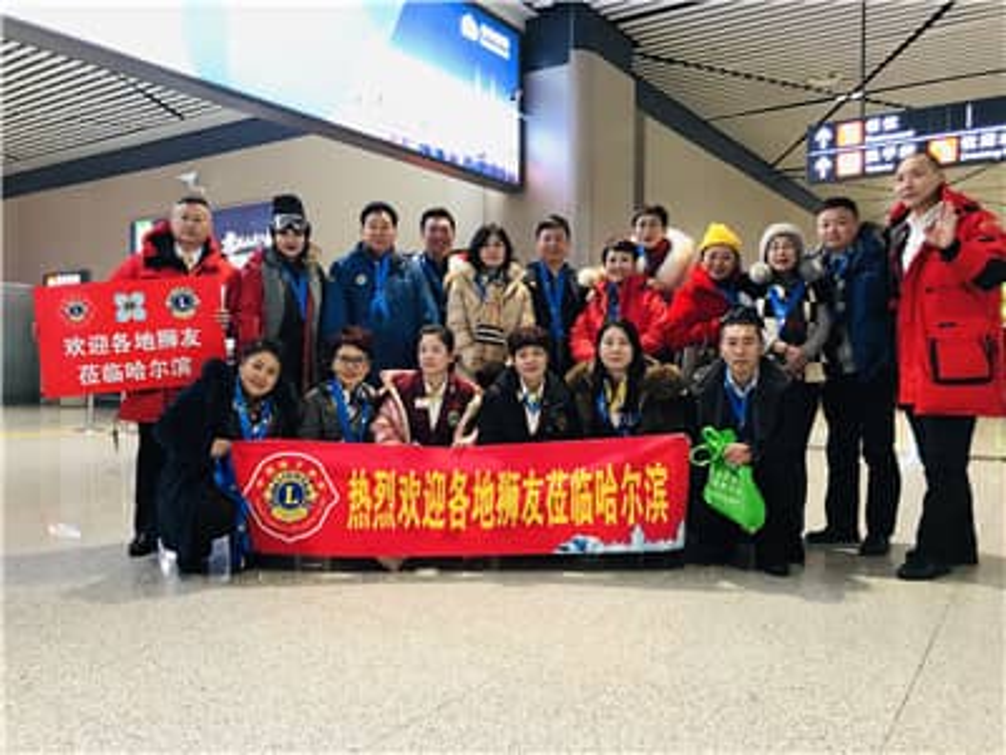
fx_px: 814
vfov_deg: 49.7
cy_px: 378
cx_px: 503
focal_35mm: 28
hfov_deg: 63.4
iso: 50
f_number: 1.8
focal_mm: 3.99
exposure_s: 1/17
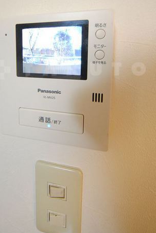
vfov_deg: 88.3
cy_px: 70
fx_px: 110
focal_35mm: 17
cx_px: 69
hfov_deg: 70.4
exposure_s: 1/30
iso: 1100
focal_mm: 8
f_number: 4.5
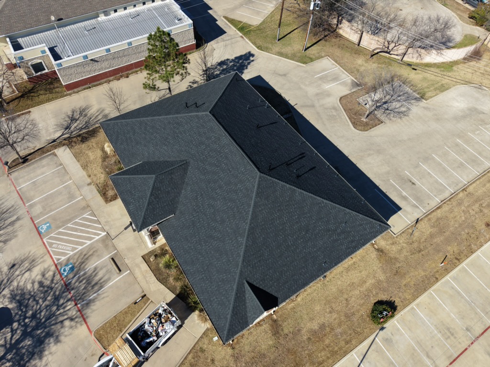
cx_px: 245
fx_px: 340
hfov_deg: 71.6
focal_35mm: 24
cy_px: 184
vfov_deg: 56.8
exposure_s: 1/4000
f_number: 1.8
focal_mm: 8.67
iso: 140
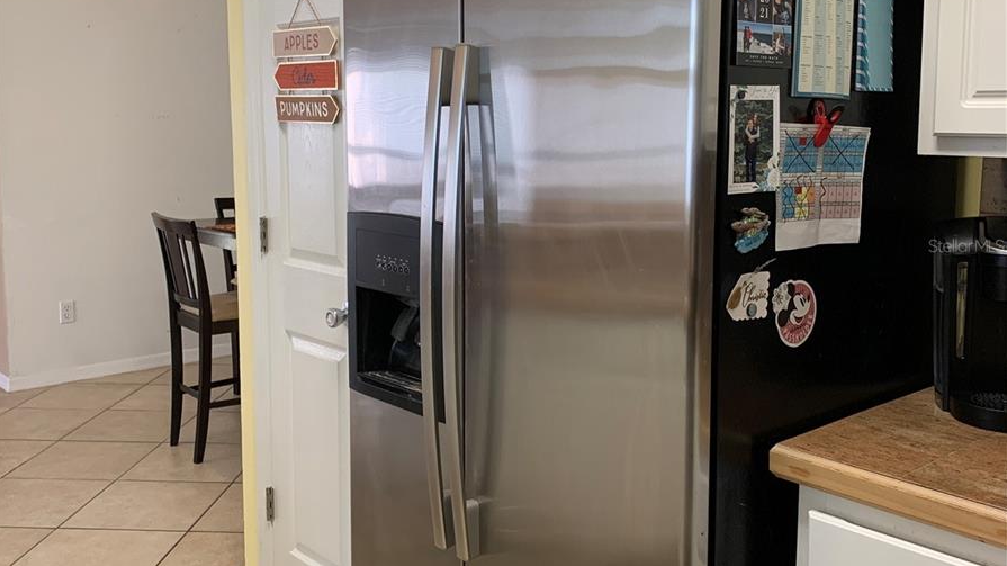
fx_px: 1014
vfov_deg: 31.1
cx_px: 502
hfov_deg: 52.8
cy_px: 245
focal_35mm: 38
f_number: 1.8
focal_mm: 4.25
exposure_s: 1/60
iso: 80
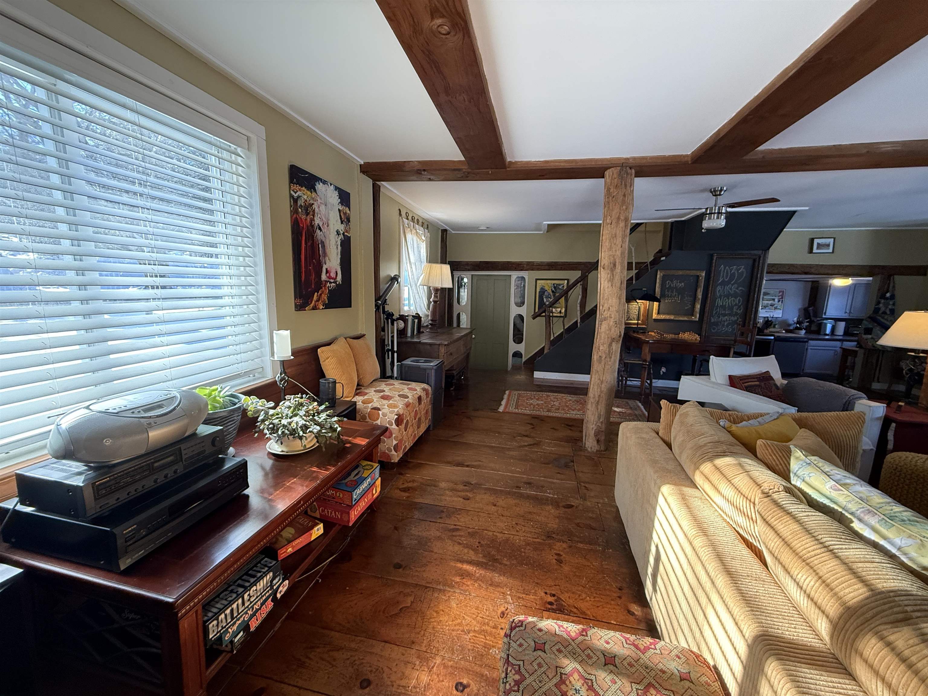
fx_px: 375
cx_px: 464
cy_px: 348
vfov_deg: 85.7
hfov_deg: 102.1
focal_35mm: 14
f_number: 2.2
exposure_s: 1/99
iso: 320
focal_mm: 2.22
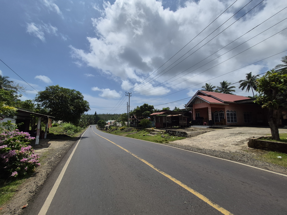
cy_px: 108
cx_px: 144
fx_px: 108
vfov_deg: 89.9
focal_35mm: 13
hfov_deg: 106.2
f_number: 2.2
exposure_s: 1/5936
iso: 50
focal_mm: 1.74
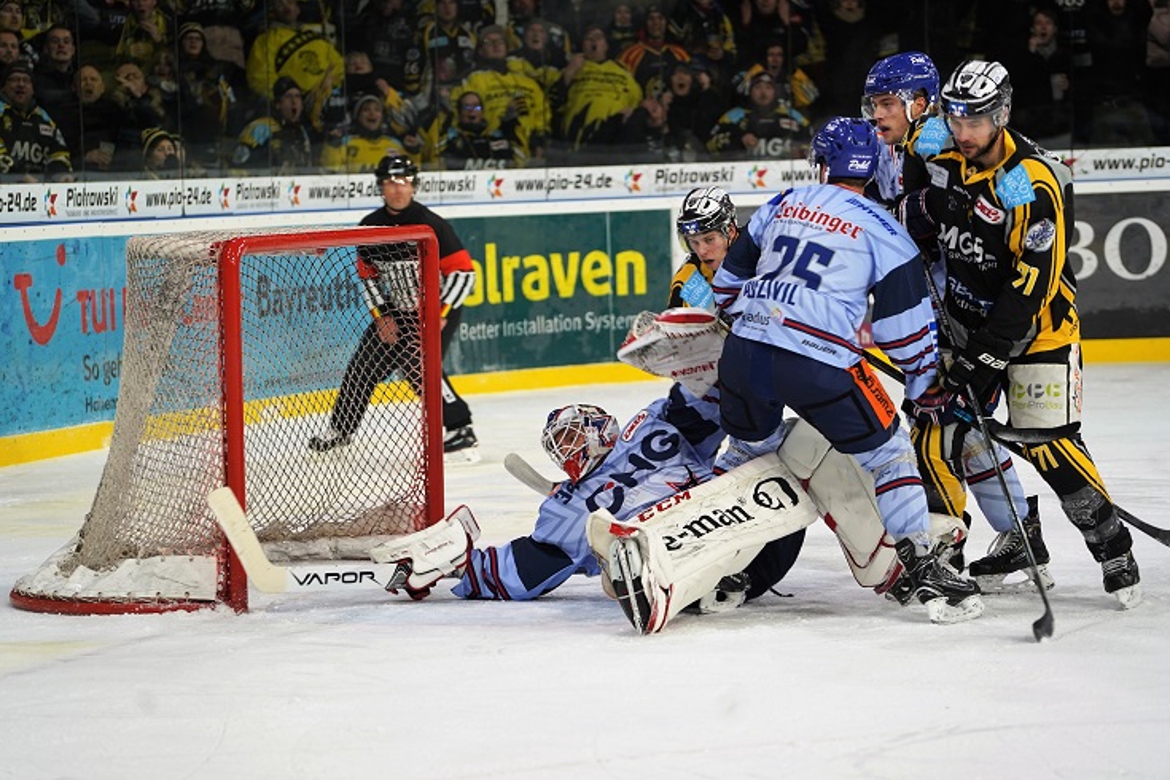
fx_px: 4647
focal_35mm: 143
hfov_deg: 14.3
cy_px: 391
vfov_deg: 9.6
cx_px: 584
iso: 320
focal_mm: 142
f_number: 4
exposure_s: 1/160
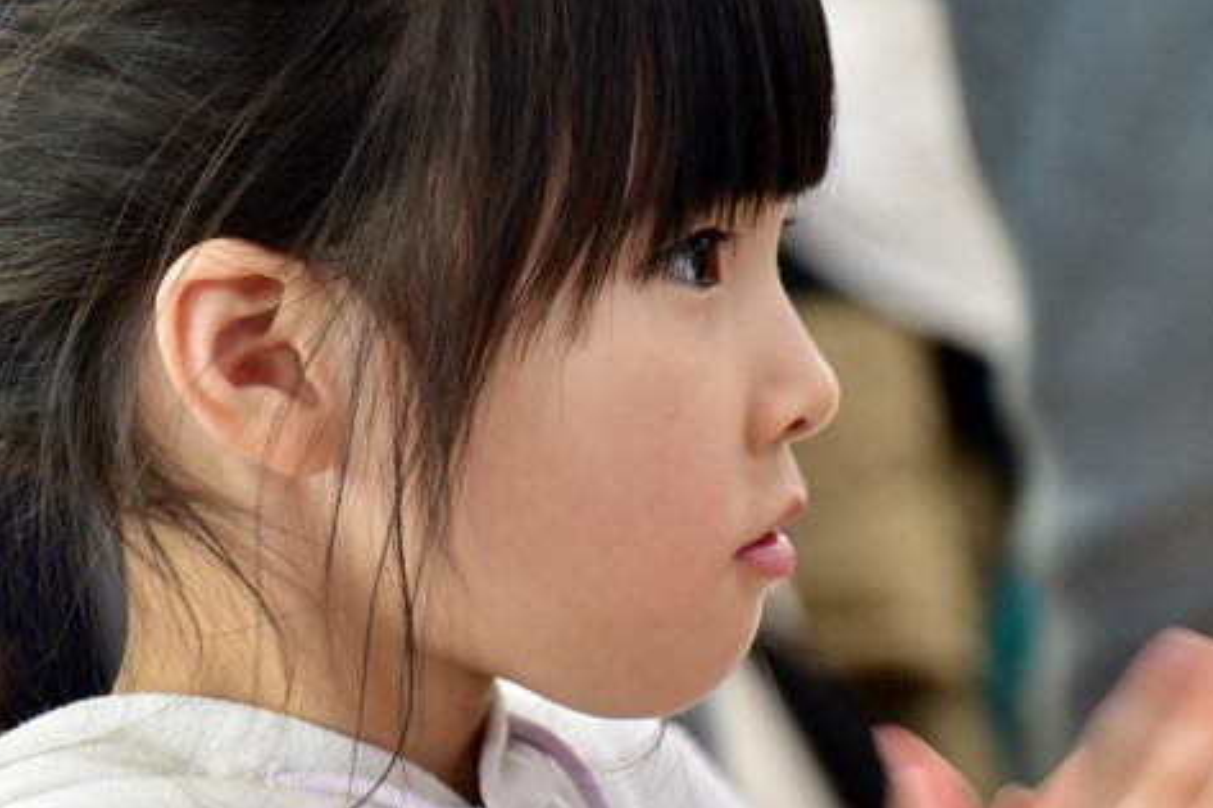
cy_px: 516
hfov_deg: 3.6
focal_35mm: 571
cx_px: 577
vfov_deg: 2.4
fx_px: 19232
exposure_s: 1/40
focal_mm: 200
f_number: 6.3
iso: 800
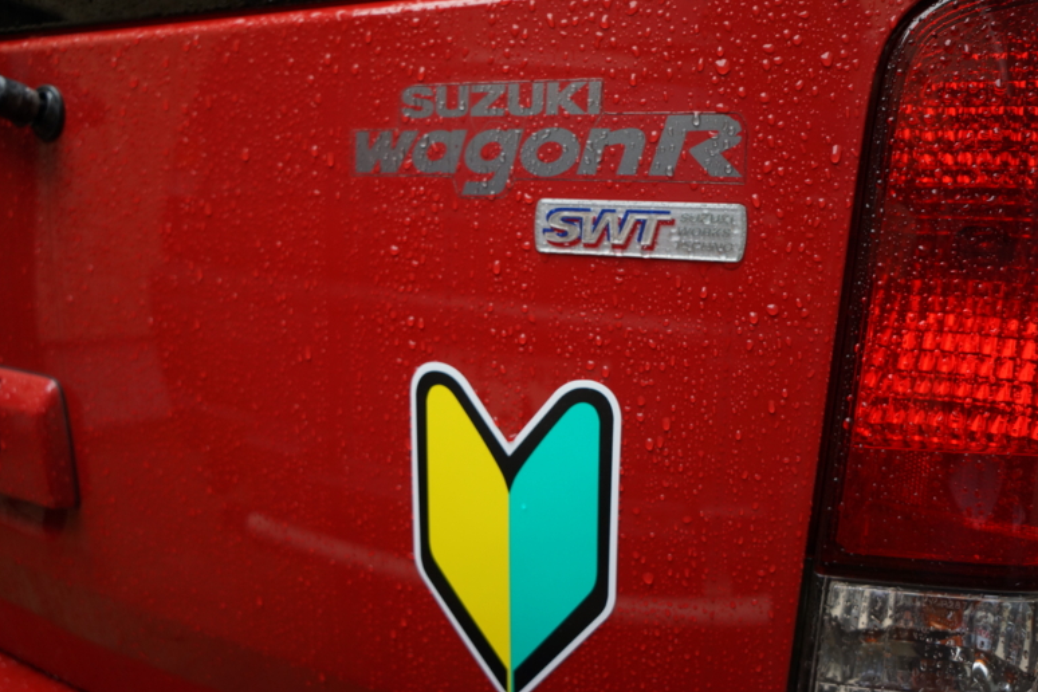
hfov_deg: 60.3
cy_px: 352
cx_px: 527
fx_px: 894
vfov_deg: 42.3
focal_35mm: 31
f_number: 4
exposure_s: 1/60
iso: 400
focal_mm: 20
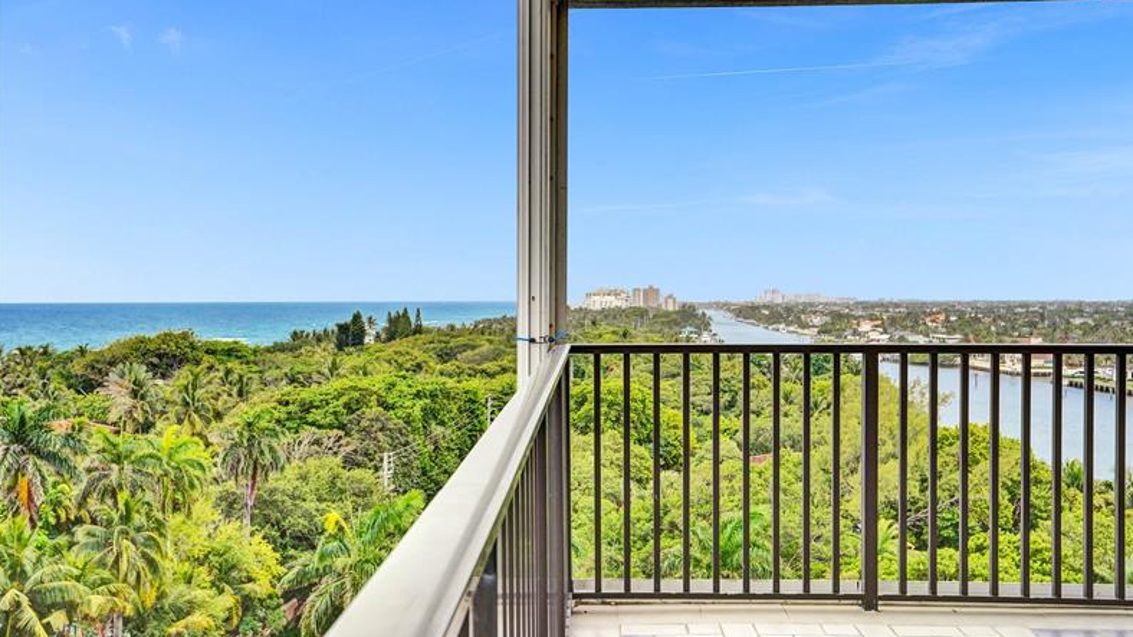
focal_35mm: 34
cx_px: 572
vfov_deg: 34.6
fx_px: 1021
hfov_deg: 58.0
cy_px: 288
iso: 800
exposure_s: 1/3200
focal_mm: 32
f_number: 8
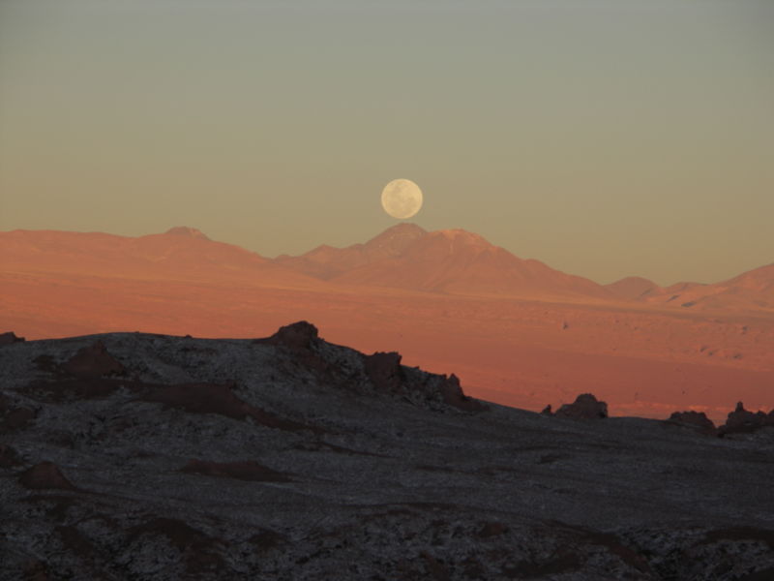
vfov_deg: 7.4
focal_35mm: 200
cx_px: 387
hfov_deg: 9.9
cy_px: 290
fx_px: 4472
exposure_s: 1/200
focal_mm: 50.8
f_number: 4
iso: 50
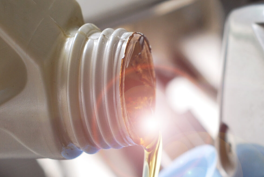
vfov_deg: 7.0
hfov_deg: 10.4
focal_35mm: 197
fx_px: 1447
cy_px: 162
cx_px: 182
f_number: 5
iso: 200
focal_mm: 50
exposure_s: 1/100
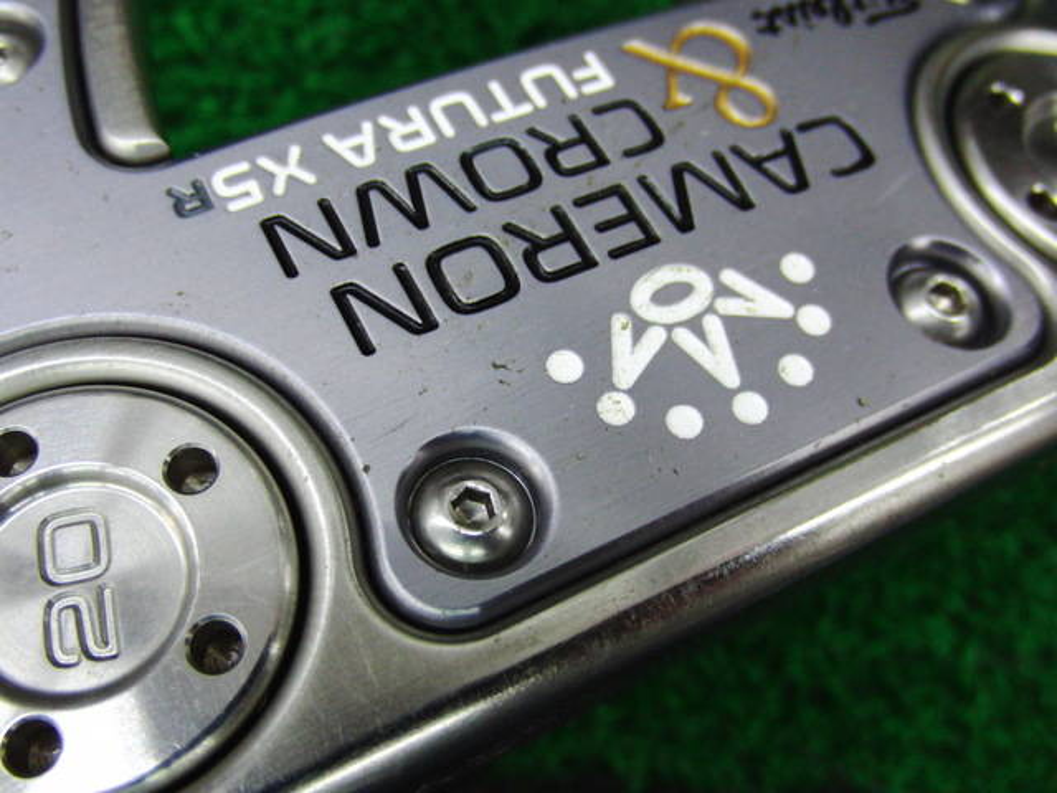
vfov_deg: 38.7
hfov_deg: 50.1
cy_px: 396
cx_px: 528
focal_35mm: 37
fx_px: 1130
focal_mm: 6.42
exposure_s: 1/60
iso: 400
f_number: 3.6
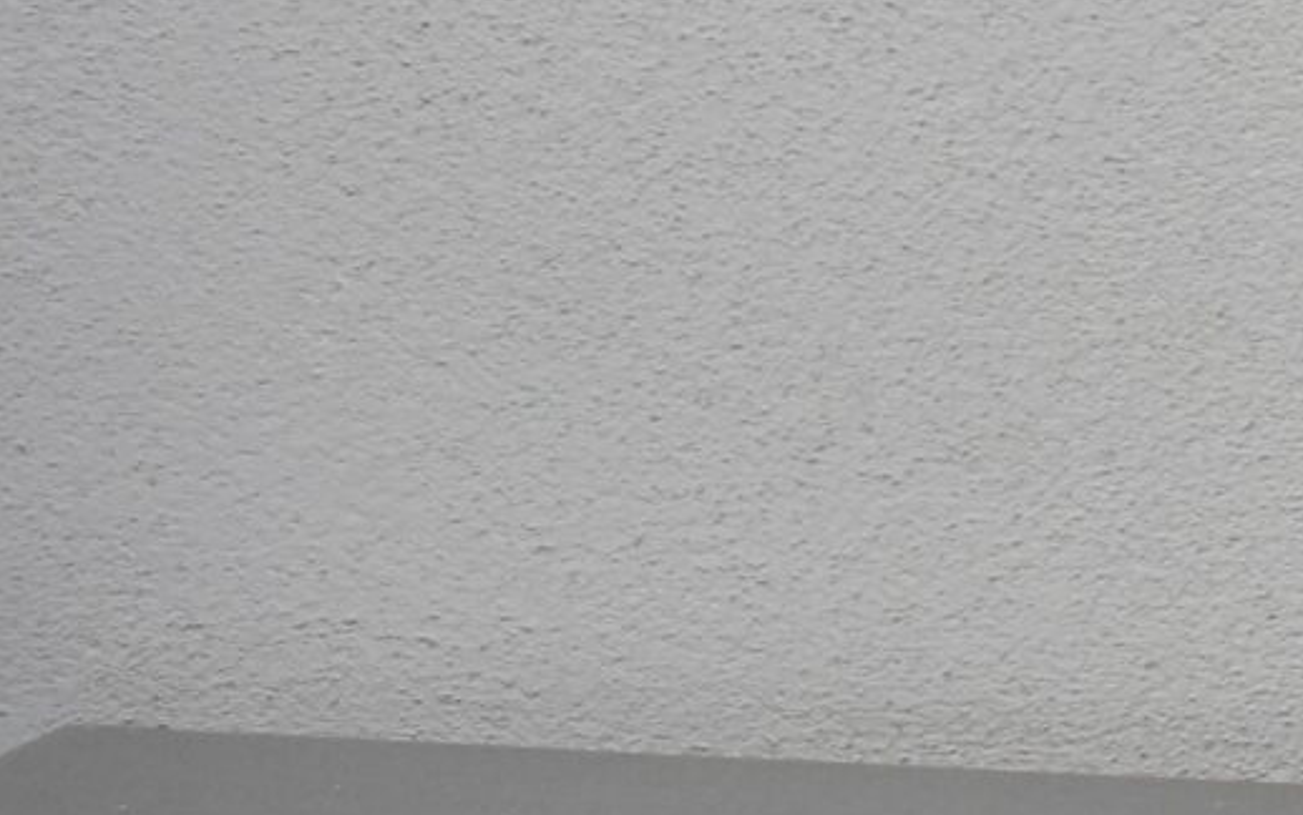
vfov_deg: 9.6
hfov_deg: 12.1
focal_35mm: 136
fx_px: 4831
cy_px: 114
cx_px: 3177
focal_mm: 18
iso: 400
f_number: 5.6
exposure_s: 1/125
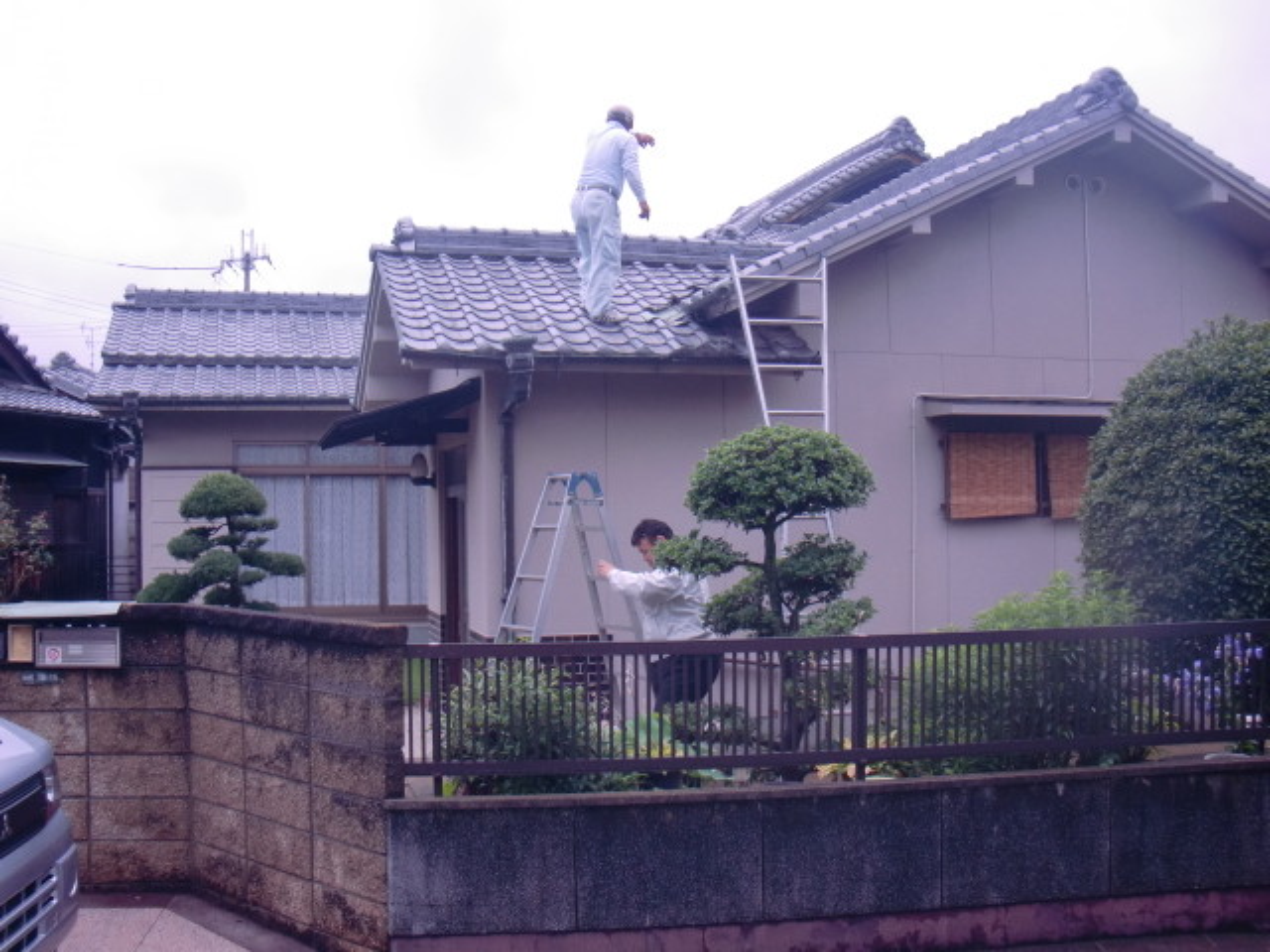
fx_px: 1394
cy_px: 476
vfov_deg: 37.7
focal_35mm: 38
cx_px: 635
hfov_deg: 49.0
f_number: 3.9
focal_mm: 6.66
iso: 64
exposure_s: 1/250
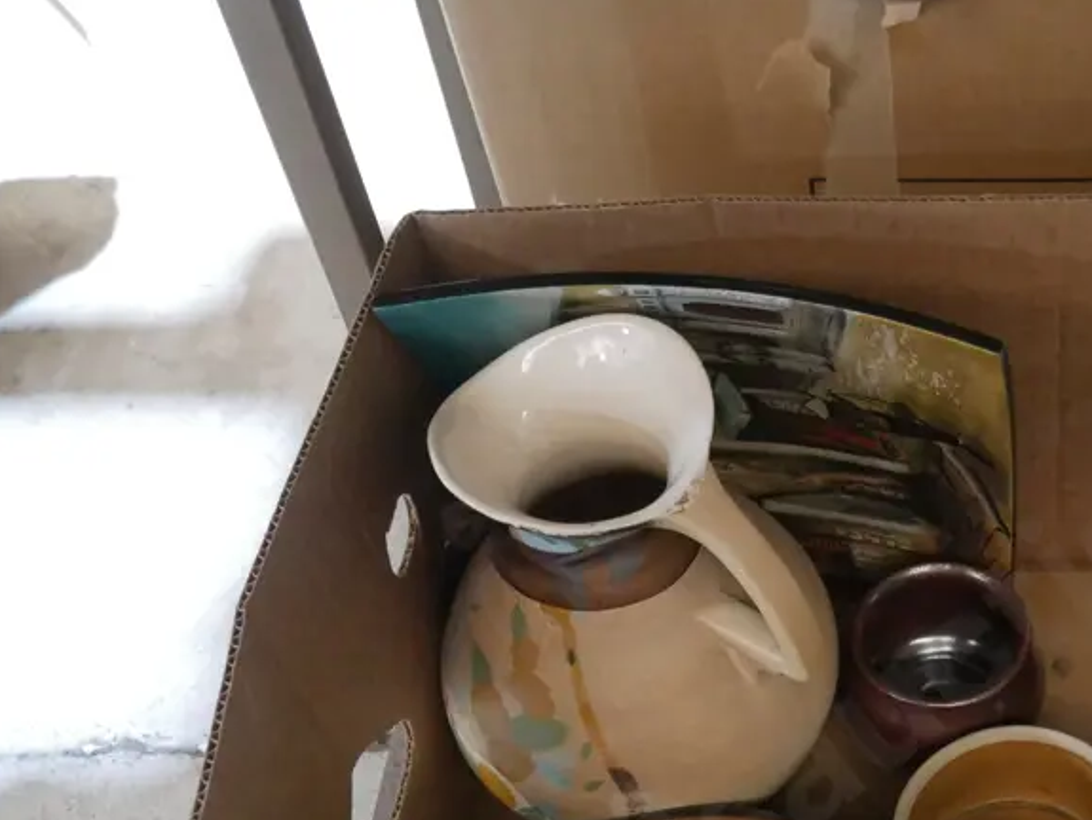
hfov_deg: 32.7
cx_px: 902
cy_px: 707
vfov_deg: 25.1
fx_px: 1799
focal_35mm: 57
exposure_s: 1/60
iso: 3200
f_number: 3.6
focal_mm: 16
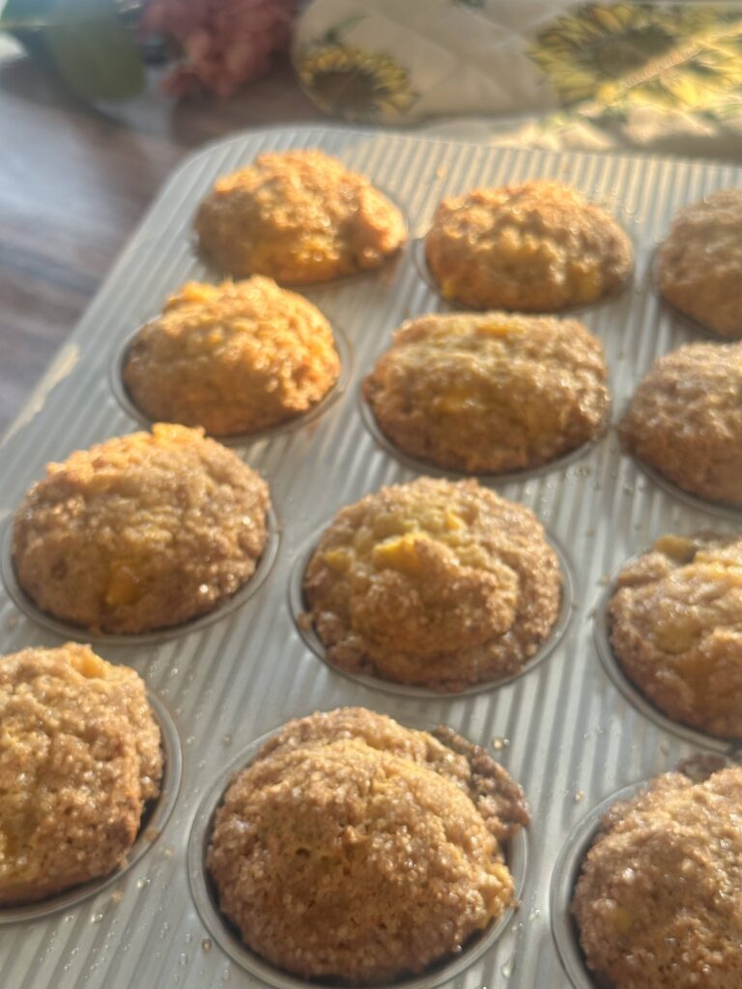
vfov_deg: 39.7
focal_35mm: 48
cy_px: 494
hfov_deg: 30.3
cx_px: 371
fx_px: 1372
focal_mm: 6.86
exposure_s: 1/50
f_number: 1.78
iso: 80
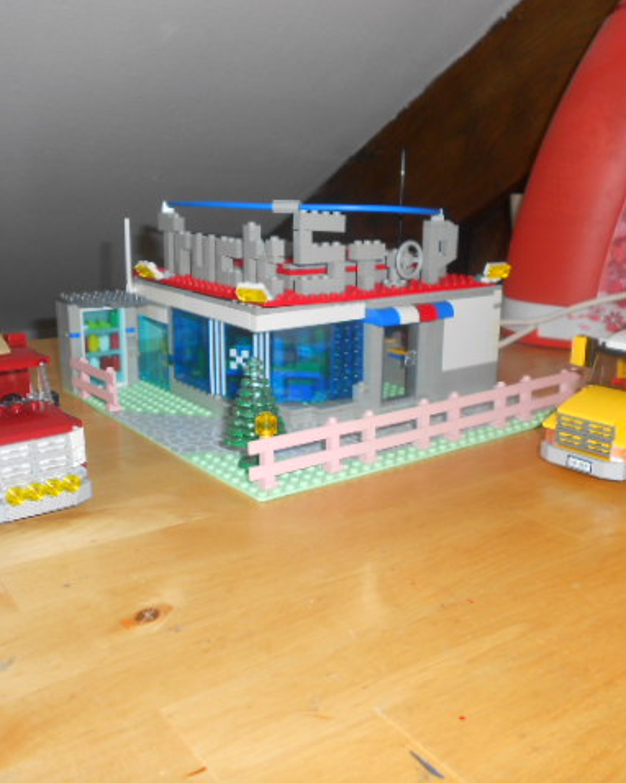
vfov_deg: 52.9
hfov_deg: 43.3
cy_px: 392
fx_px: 788
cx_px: 313
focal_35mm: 34
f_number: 3.2
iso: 80
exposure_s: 1/25
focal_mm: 4.6
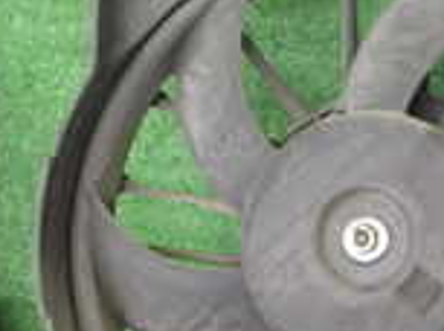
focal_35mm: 118
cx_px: 694
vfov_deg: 12.5
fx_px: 1510
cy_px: 113
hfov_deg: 15.3
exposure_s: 1/30
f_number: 2.3
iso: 200
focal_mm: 5.4
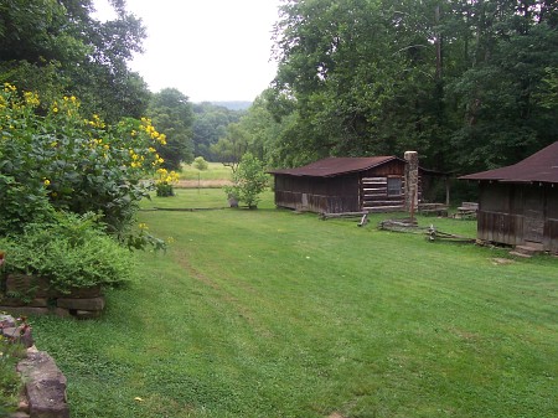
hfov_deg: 50.2
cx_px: 279
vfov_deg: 38.6
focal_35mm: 37
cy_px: 209
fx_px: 596
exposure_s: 1/250
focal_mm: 5.6
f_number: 2.8
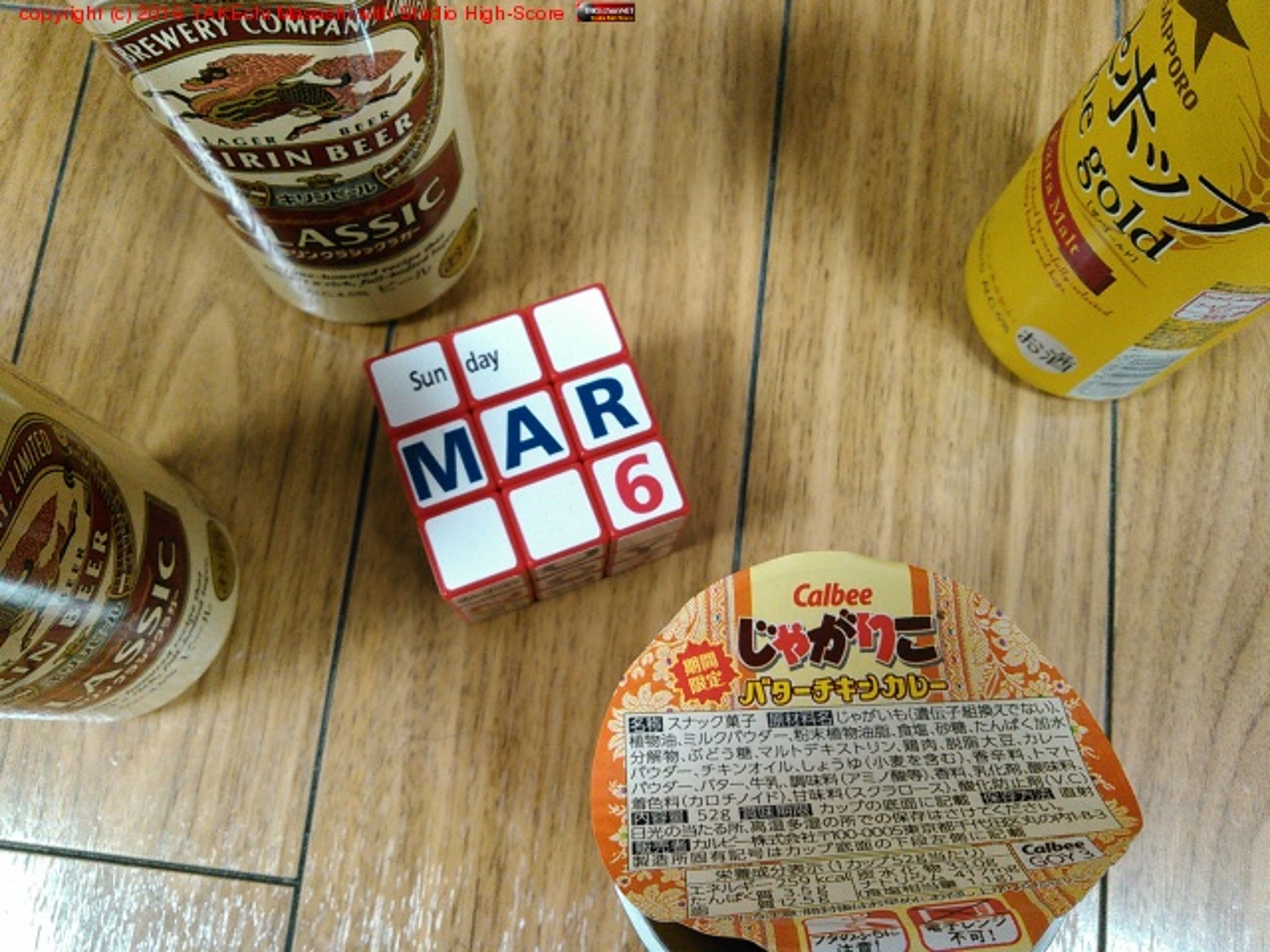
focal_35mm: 30
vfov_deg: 46.8
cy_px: 476
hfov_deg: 60.0
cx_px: 635
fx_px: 1101
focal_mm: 4
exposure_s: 1/15
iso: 640
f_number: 2.4
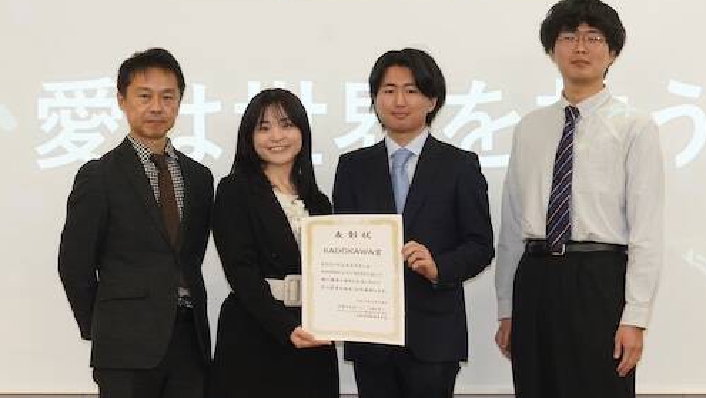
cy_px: 193
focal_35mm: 130
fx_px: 2435
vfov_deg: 9.3
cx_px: 354
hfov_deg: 16.5
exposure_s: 1/250
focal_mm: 82
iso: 3200
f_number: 6.3
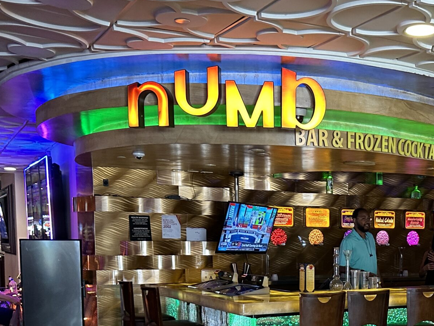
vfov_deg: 27.4
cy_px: 301
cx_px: 355
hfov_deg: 36.1
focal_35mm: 51
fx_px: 639
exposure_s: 1/60
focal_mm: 6.86
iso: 500
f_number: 1.78
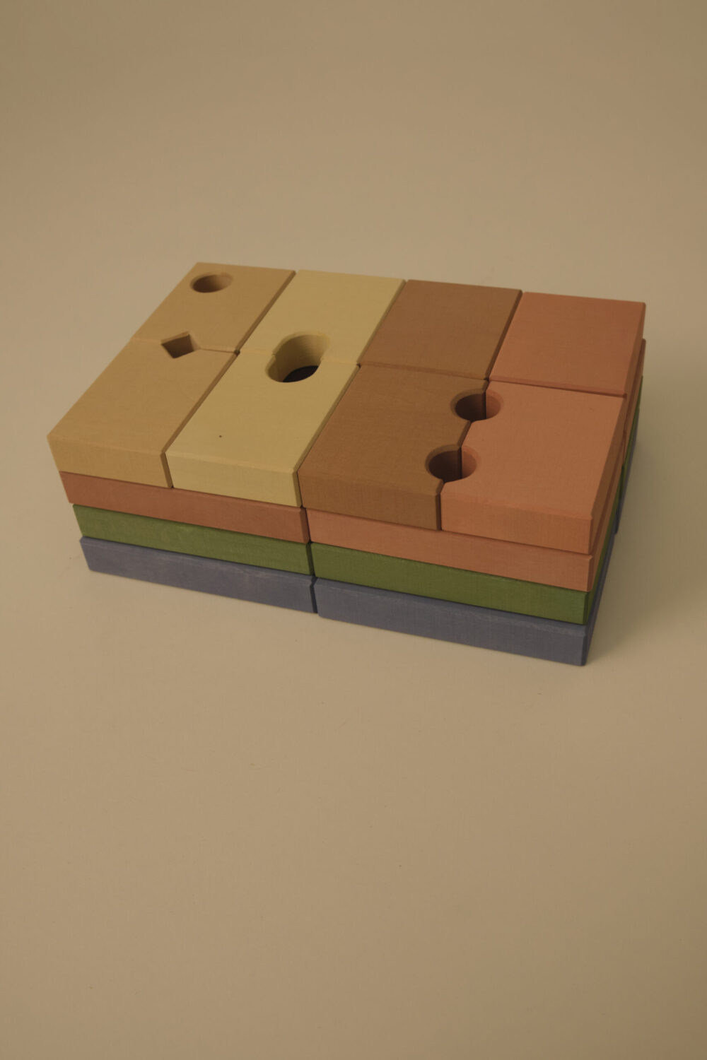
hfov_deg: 37.9
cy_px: 530
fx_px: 1031
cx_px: 354
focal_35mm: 35
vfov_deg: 54.4
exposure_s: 1/250
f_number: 7.1
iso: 800
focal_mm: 23
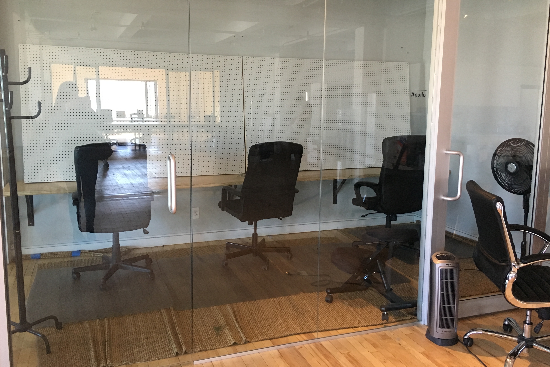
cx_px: 272
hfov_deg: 60.3
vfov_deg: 42.3
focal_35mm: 31
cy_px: 167
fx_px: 474
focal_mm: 4.15
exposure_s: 1/30
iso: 160
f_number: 2.2
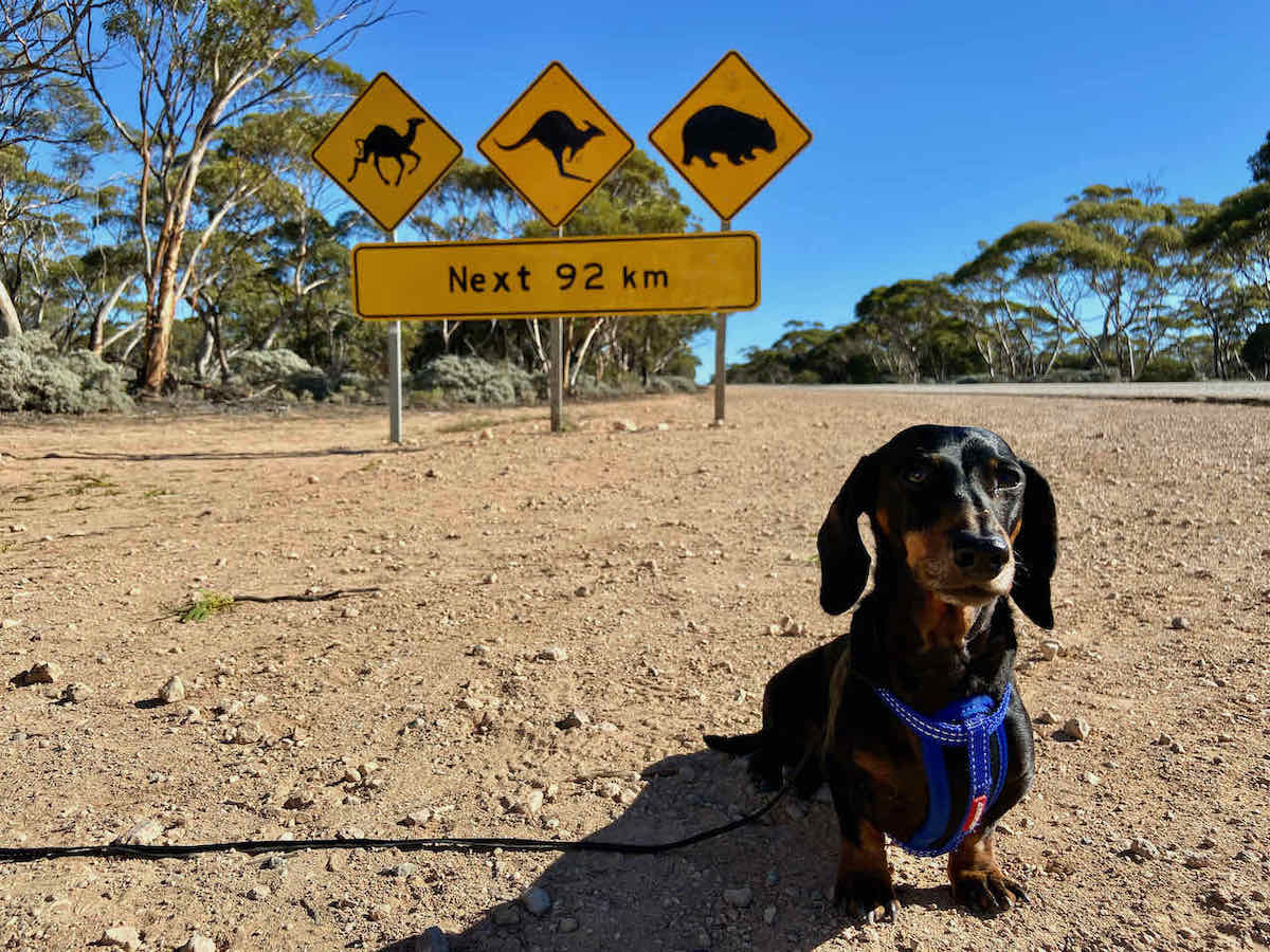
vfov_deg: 53.1
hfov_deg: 67.3
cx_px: 635
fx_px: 954
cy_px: 476
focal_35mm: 26
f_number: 1.8
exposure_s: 1/2358
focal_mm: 4.25
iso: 32
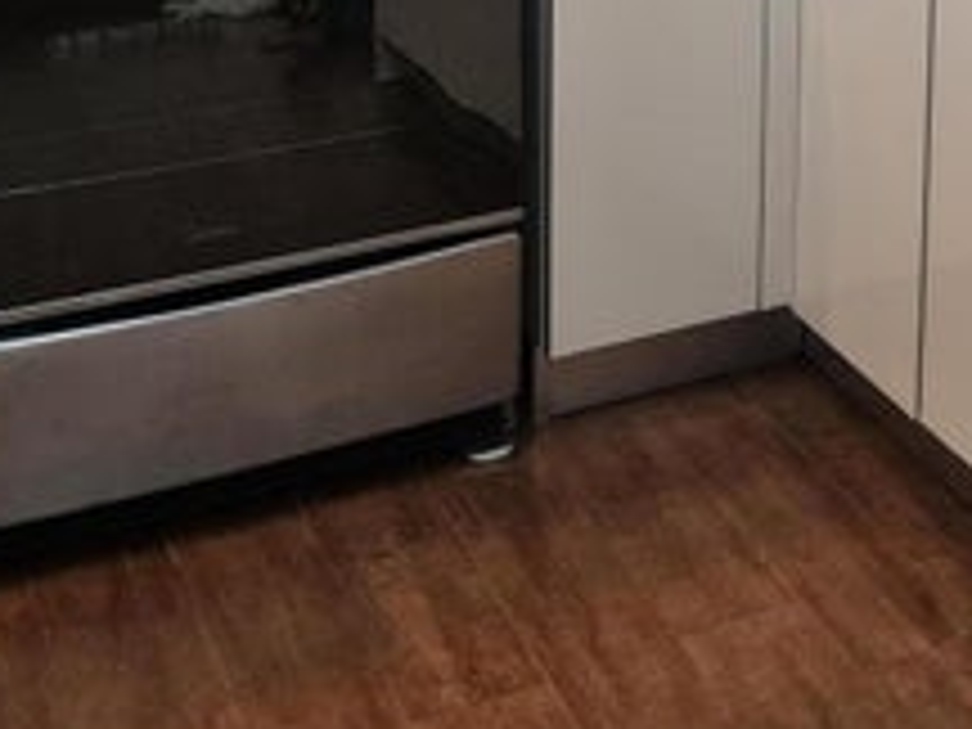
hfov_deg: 24.8
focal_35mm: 74
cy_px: -302
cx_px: 1017
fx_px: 2078
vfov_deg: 18.1
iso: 200
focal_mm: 7
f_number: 1.8
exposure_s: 1/60
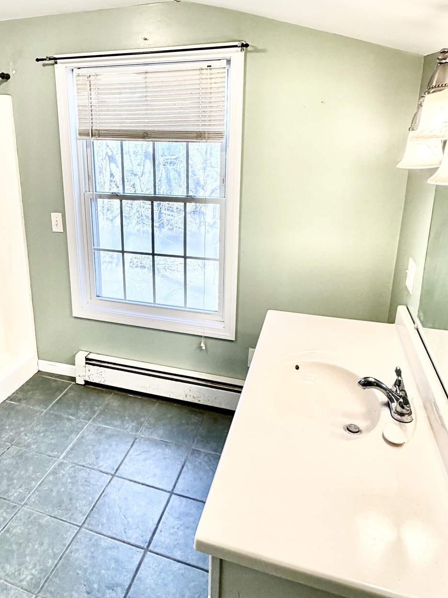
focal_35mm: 26
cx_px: 168
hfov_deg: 52.5
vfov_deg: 66.9
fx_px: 449
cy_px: 253
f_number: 2.2
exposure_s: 1/120
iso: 160
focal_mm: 2.22
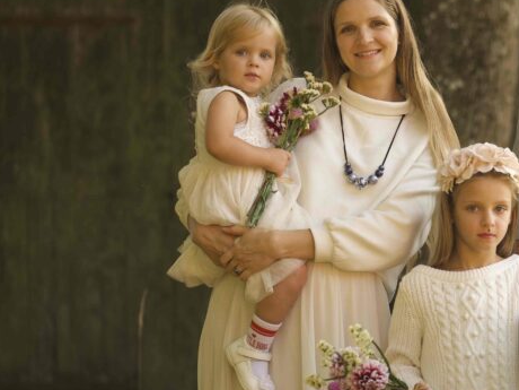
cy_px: 171
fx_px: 2729
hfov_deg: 10.7
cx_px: 558
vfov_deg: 8.2
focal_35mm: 182
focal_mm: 85
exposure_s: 1/400
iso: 125
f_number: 2
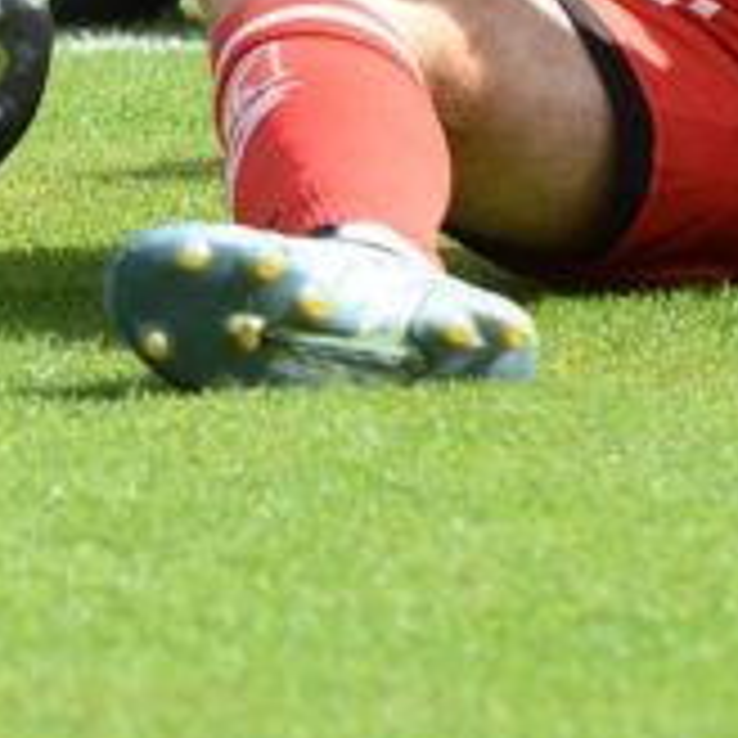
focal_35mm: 662
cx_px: -472
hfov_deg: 2.6
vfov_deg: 2.6
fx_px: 15968
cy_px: -758
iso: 500
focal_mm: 125
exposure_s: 1/1000
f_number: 6.3
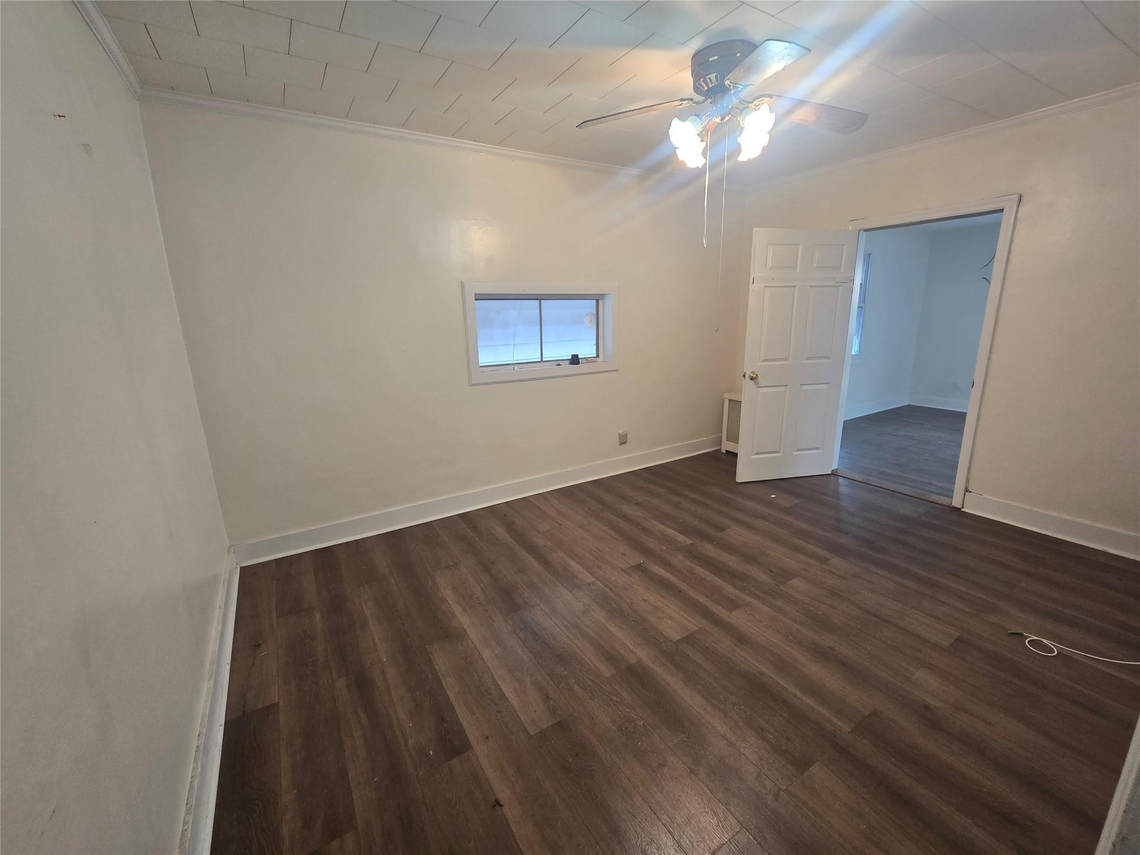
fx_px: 428
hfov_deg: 106.2
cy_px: 428
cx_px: 570
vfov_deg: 89.9
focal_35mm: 13
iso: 160
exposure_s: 1/60
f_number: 2.2
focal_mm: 2.2
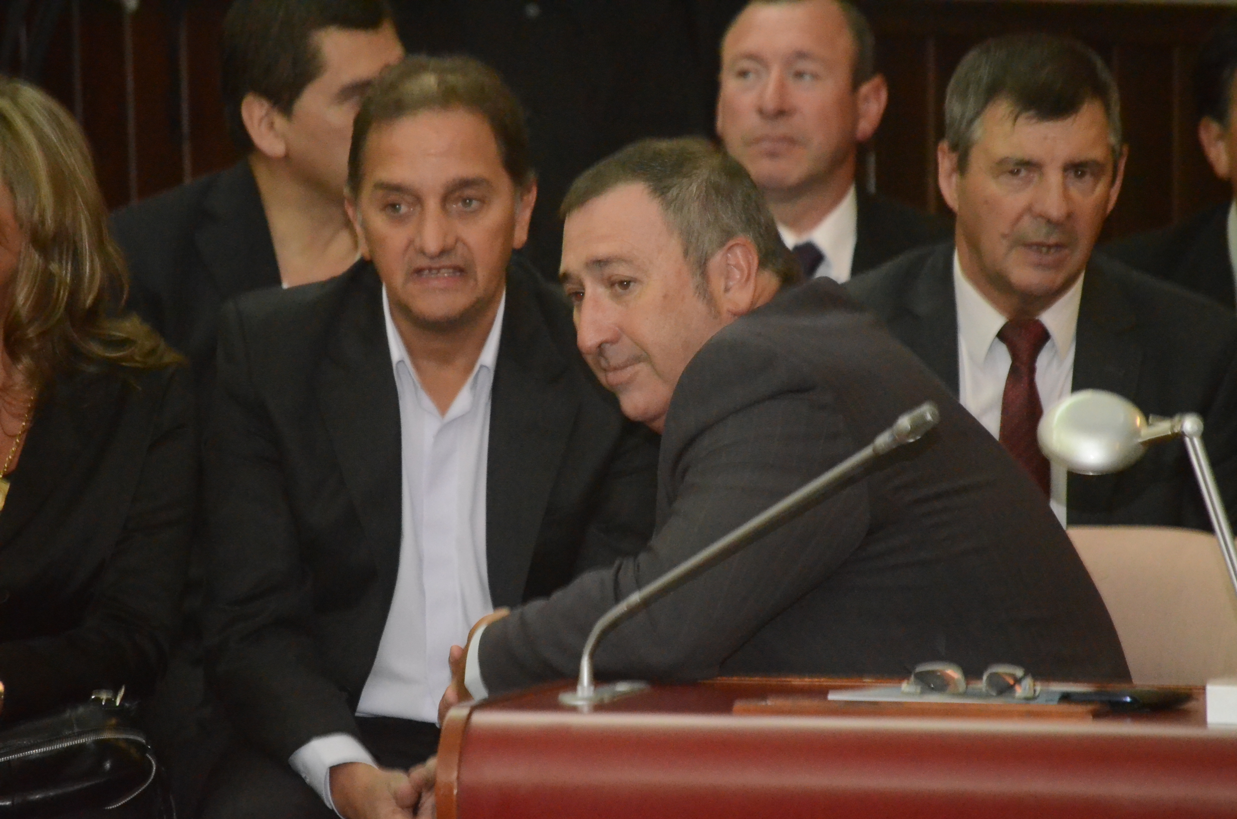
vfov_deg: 4.6
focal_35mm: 300
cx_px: 618
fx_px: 10287
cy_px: 410
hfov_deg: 6.9
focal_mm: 200
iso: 6400
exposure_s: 1/60
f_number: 5.6
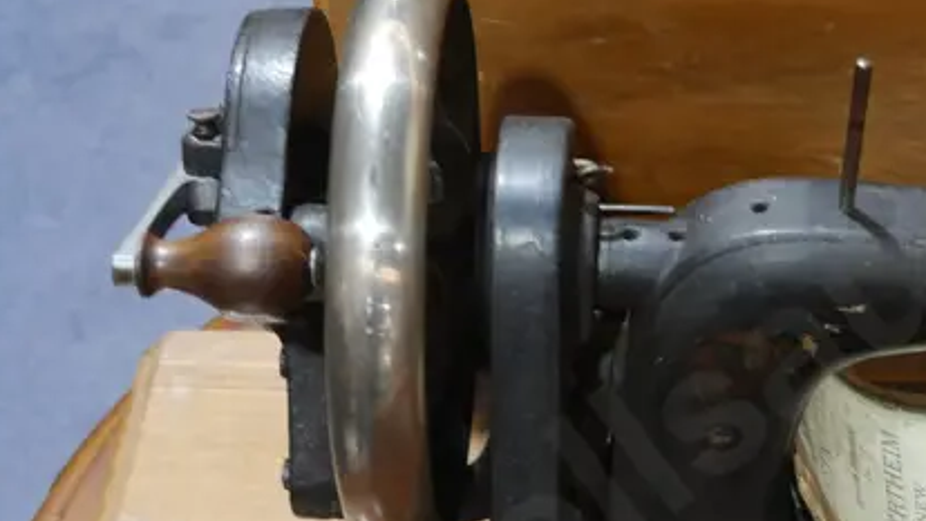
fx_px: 2382
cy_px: 278
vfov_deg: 12.5
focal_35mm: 97
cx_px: 901
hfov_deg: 21.3
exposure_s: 1/60
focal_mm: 18
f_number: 4
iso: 400
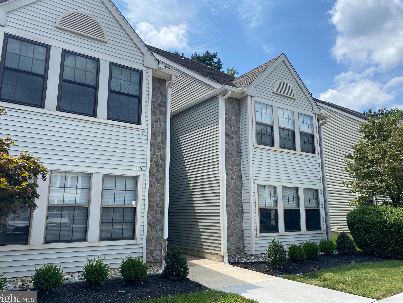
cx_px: 196
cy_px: 150
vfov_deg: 51.4
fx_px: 314
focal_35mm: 27
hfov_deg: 65.3
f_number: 1.8
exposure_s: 1/2463
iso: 32
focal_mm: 4.25
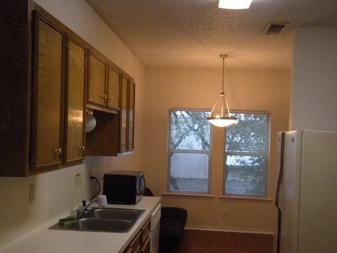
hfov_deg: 45.7
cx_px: 179
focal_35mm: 41
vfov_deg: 35.1
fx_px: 399
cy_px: 133
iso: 400
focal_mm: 5.9
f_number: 3.8
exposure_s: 1/41.4
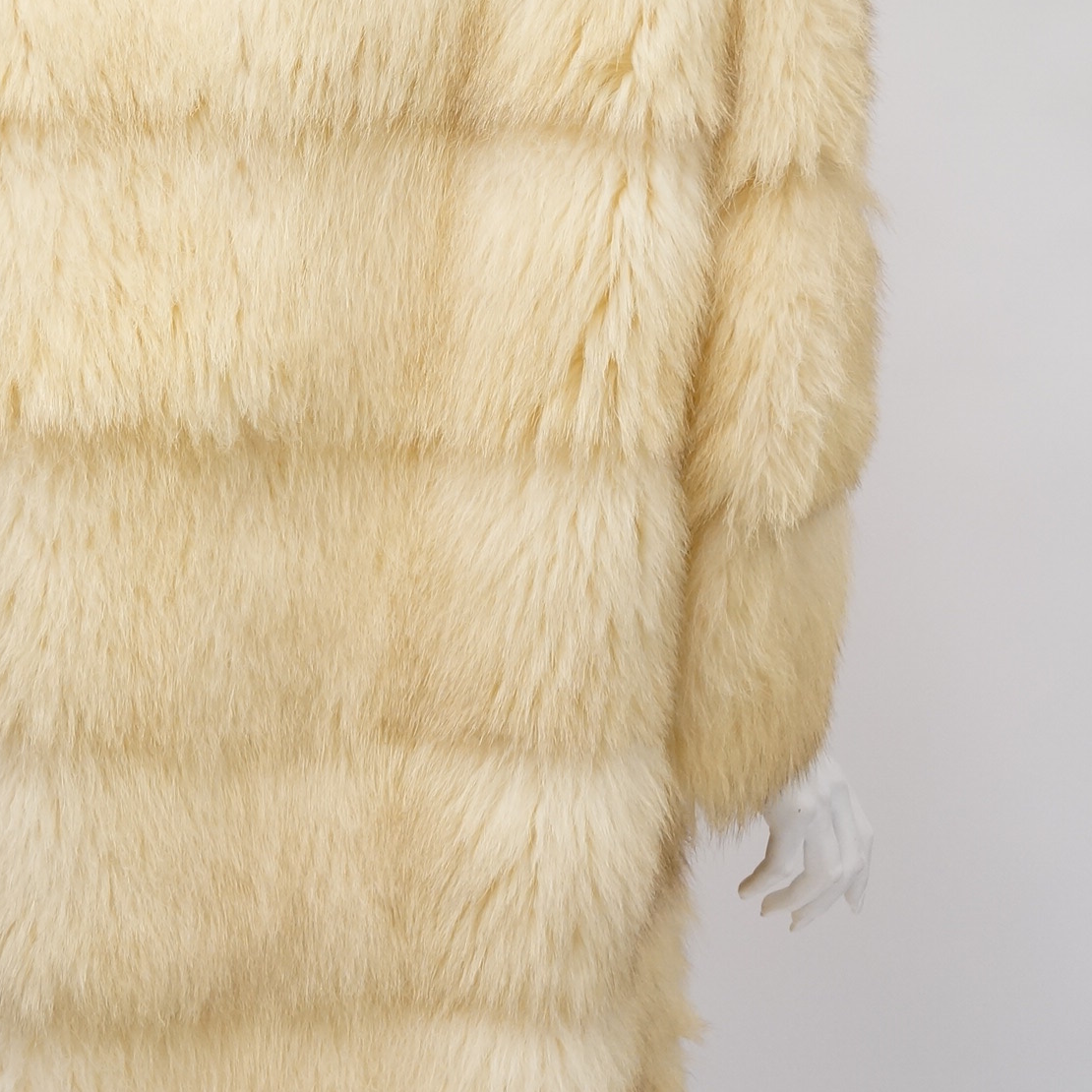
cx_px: 309
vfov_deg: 23.6
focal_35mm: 73
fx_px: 2605
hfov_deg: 23.5
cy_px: 394
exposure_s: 1/60
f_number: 4.5
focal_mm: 26
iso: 640
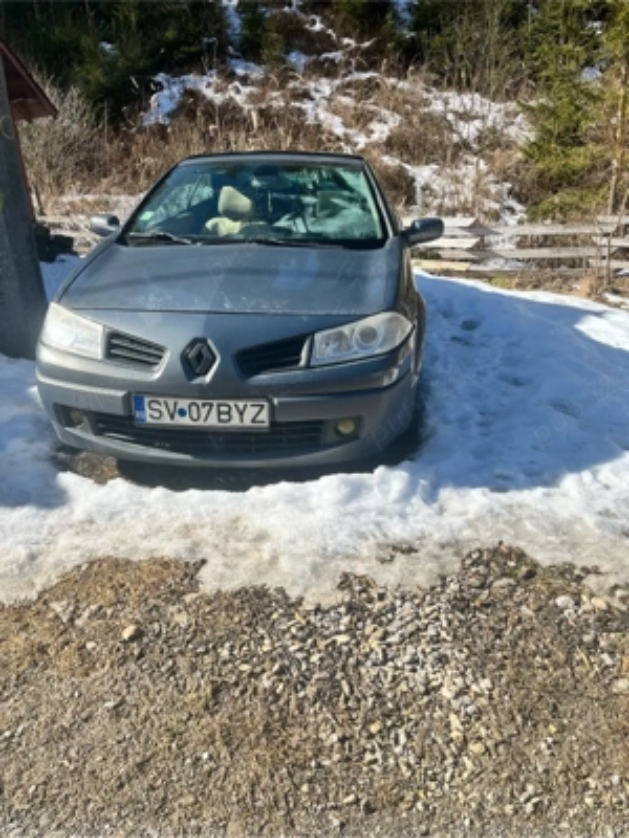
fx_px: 630
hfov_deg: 53.1
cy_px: 419
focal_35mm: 26
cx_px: 314
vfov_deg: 67.3
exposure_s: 1/2571
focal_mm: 5.1
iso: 50
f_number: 1.6
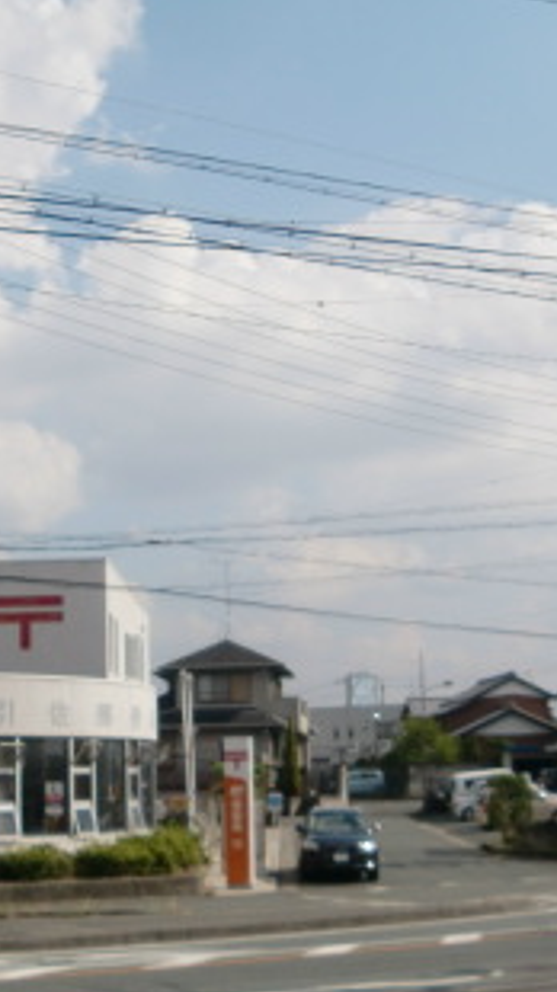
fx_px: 1657
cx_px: 179
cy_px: 608
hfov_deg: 19.0
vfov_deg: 33.2
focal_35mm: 63
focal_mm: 4.65
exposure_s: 1/320
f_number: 7.8
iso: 64
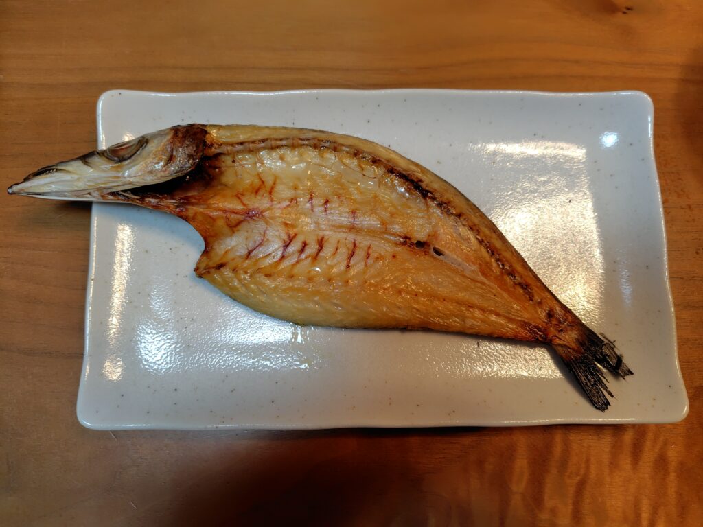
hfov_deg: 73.9
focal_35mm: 23
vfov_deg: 58.9
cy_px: 264
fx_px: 467
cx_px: 352
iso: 153
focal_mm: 5.6
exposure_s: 1/120
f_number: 1.9
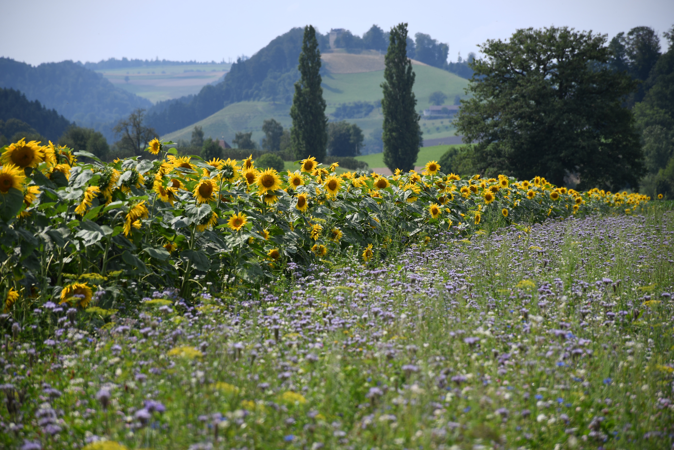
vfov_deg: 6.5
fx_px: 3931
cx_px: 337
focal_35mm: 210
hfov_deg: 9.8
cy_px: 225
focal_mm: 140
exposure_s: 1/250
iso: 50
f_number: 5.6
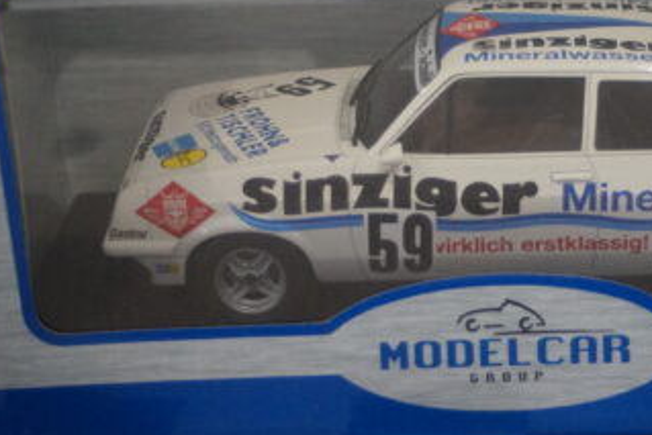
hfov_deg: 21.5
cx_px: 486
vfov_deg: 14.5
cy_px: 146
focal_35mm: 94
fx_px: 1703
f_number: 4.5
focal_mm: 40
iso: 2500
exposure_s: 1/160
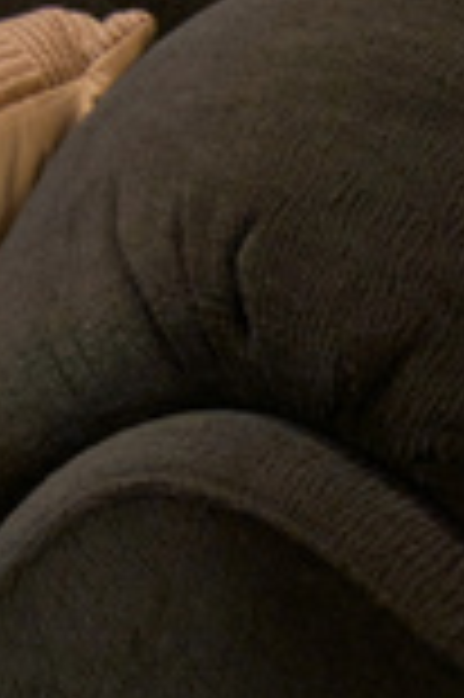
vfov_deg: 16.6
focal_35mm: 62
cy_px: -869
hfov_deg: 14.2
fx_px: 1201
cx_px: -671
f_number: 1.95
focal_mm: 2.23
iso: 61
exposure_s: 1/15
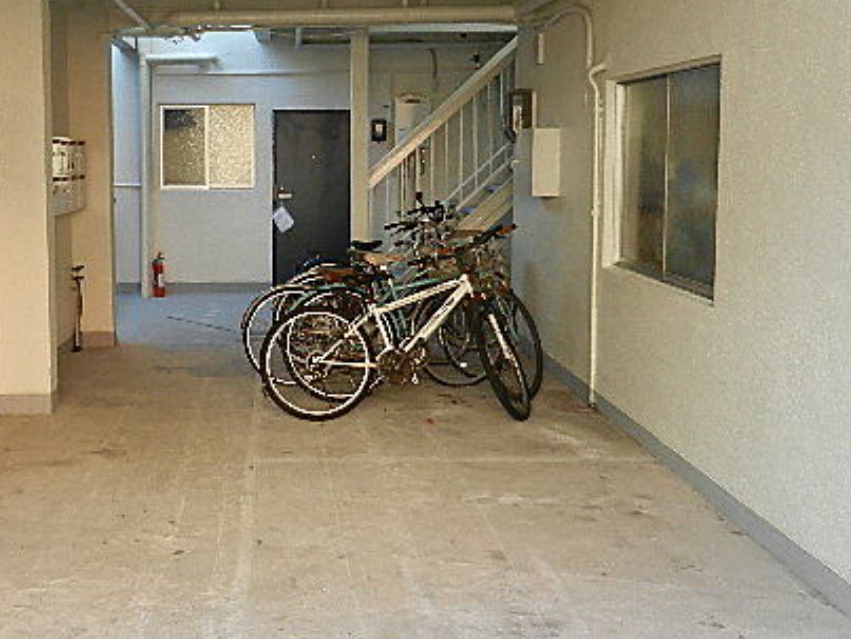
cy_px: 255
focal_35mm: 46
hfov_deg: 40.7
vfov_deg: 31.5
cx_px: 279
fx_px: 1132
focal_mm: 5.1
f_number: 3.6
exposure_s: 1/40
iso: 160
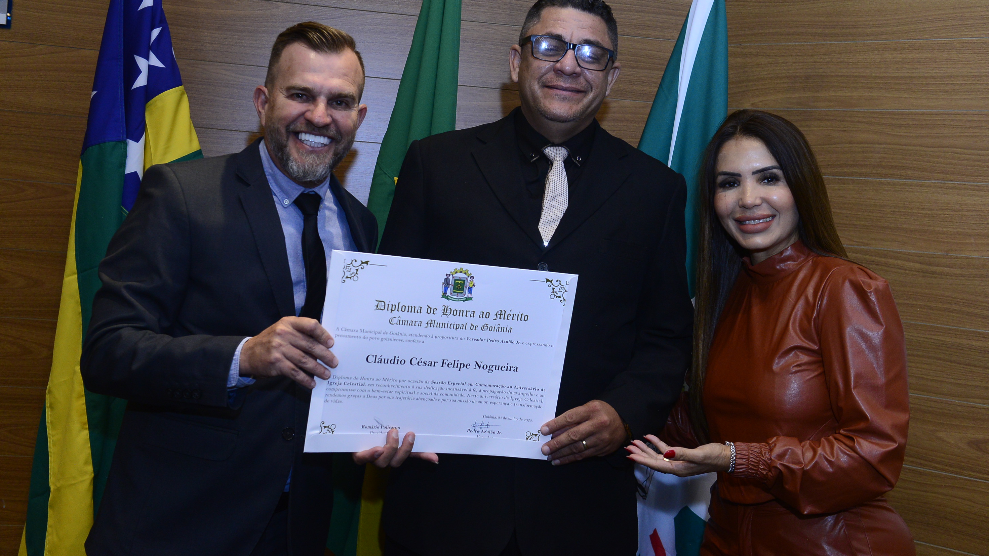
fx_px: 1180
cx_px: 487
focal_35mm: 45
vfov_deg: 26.5
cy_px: 228
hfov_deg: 45.5
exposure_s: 1/125
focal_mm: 42
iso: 2500
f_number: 6.3
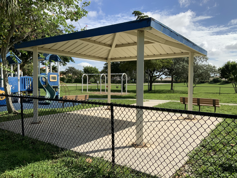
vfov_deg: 48.2
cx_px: 118
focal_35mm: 29
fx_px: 199
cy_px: 89
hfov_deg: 61.7
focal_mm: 3
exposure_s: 1/2320
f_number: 1.8
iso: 20
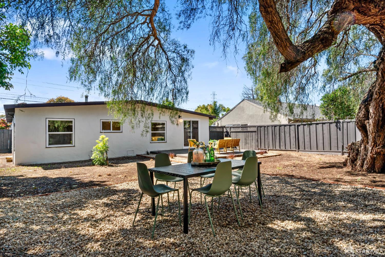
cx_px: 192
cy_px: 128
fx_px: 225
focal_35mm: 21
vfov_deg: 59.5
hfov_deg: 81.2
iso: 320
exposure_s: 1/60
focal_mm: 21
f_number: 16
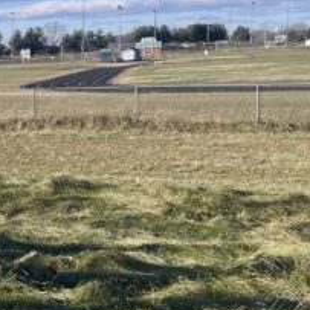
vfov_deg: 21.5
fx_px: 811
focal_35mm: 80
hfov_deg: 19.4
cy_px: 221
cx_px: -126
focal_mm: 4.2
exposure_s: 1/2451
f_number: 1.6
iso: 32
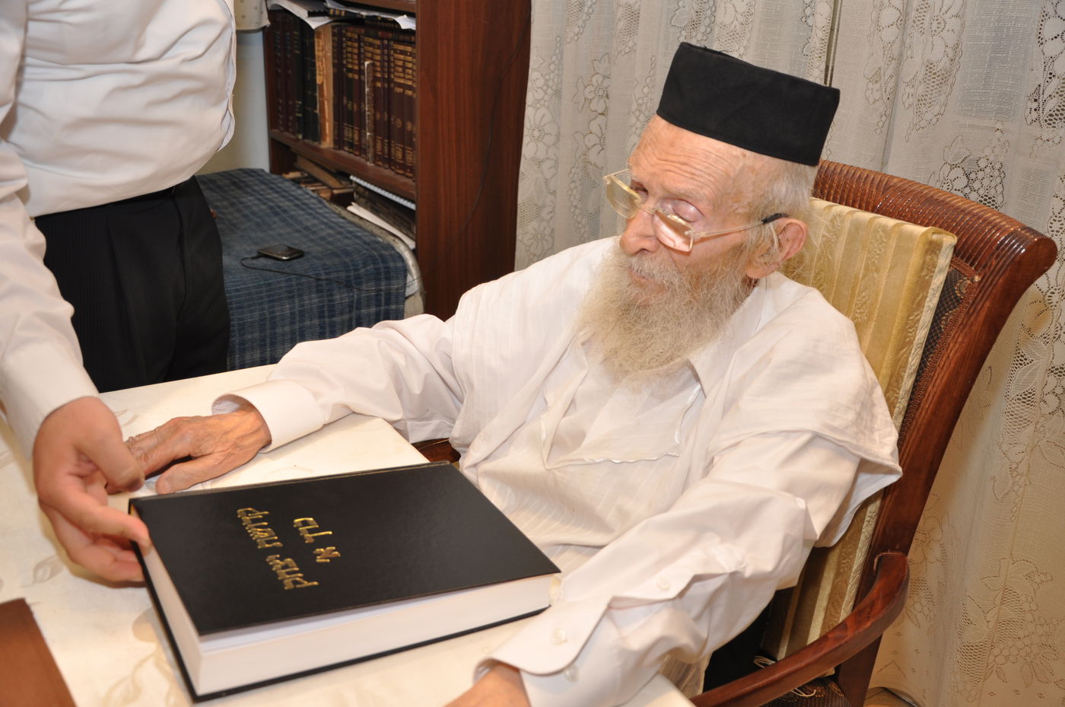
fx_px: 1152
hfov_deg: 49.6
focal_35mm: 39
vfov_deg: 34.1
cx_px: 532
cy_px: 354
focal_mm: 26
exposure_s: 1/60
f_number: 4
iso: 320
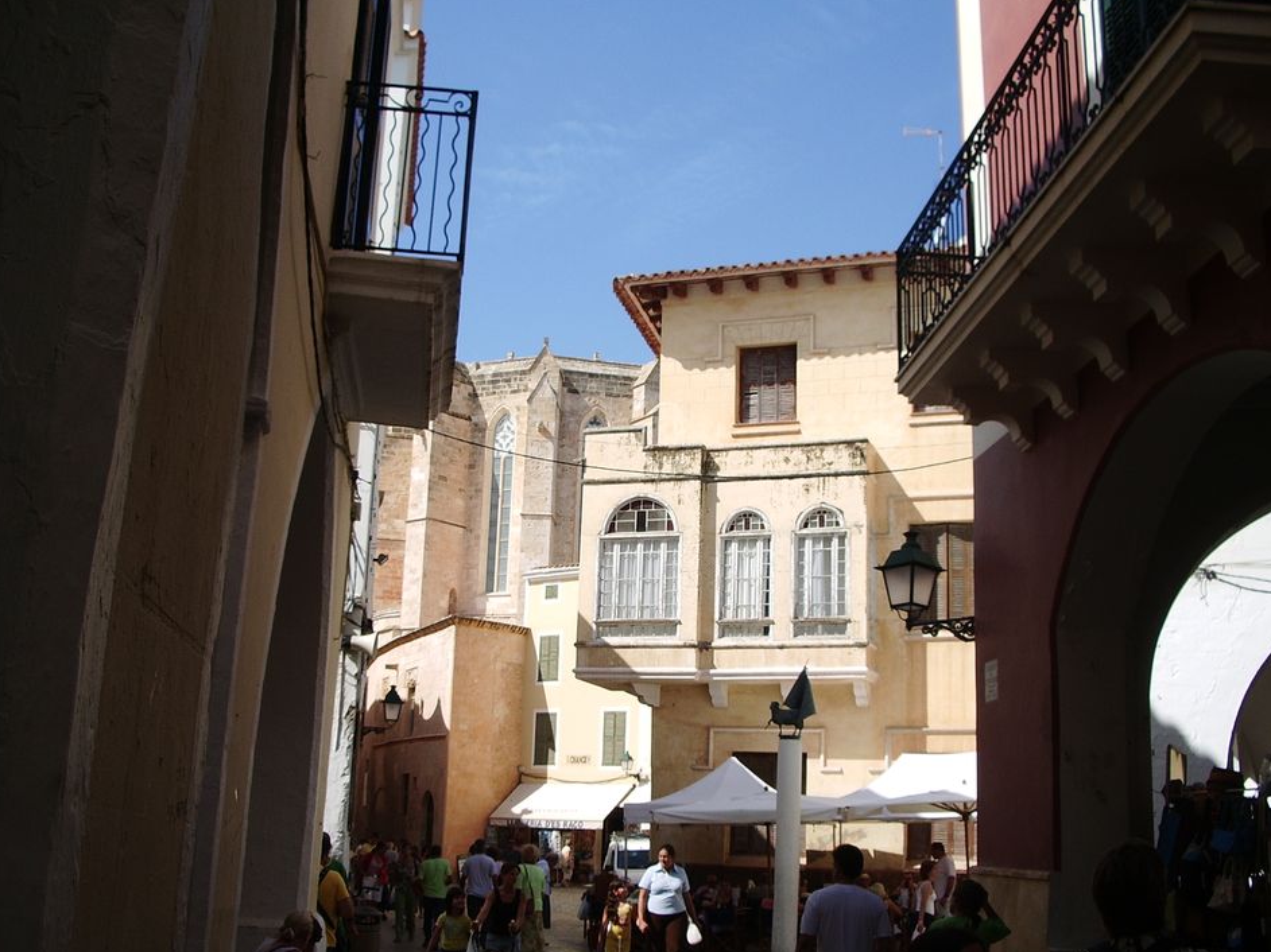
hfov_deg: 49.0
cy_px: 508
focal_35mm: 38
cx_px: 629
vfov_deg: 37.7
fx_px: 1395
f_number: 4.3
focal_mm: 5.8
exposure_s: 1/500
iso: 50
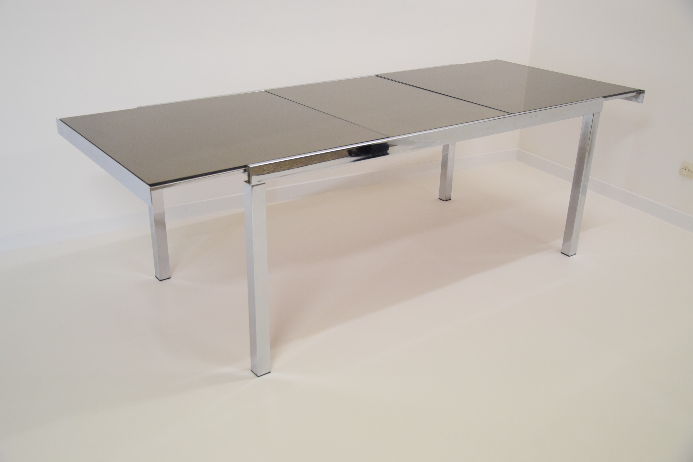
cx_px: 346
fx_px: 693
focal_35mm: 36
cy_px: 231
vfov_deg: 36.9
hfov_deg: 53.1
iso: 1600
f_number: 3.8
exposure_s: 1/60
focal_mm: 24
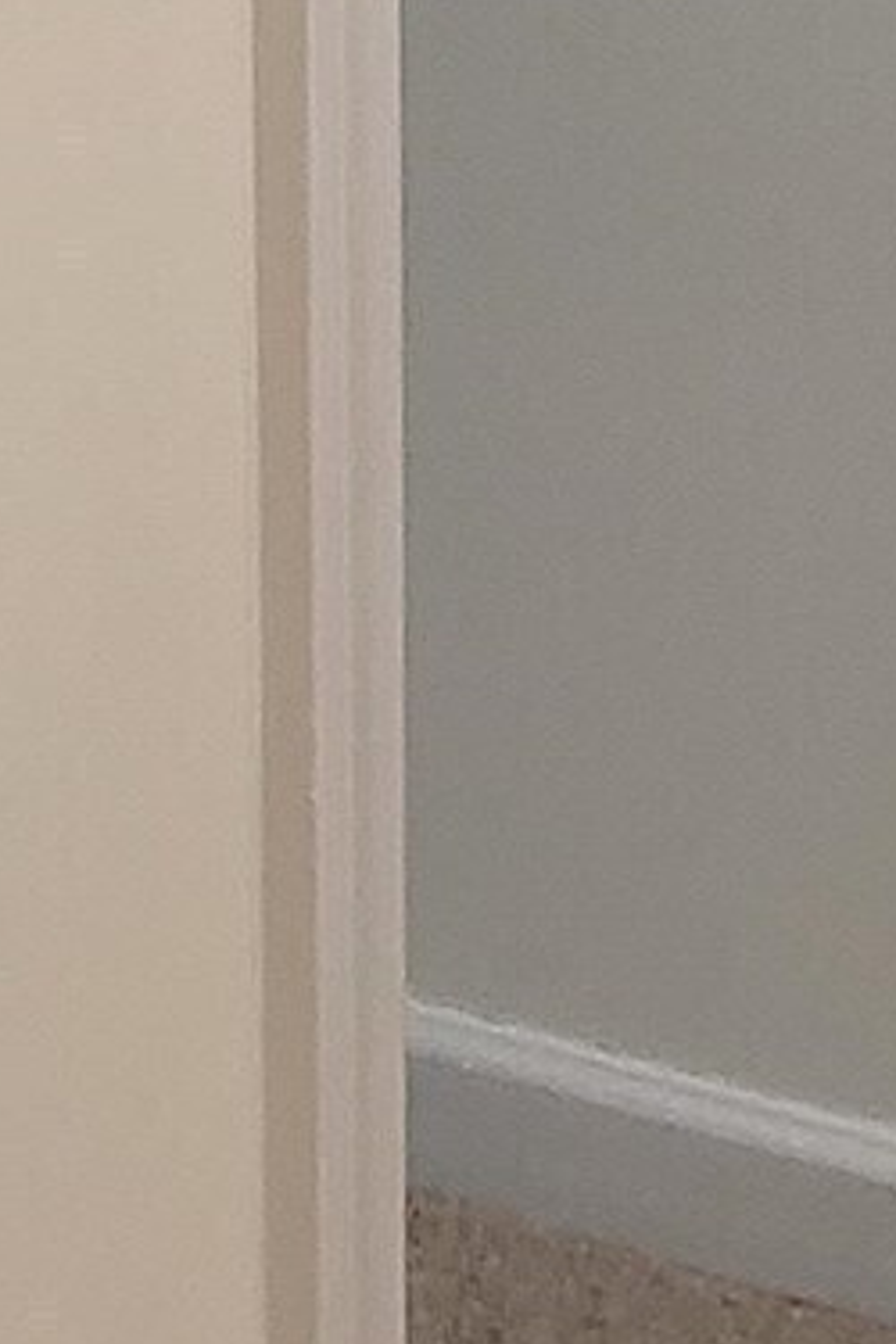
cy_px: -563
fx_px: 6197
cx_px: -573
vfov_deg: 11.9
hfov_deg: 8.1
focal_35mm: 166
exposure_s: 1/120
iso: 320
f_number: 1.8
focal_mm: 4.25
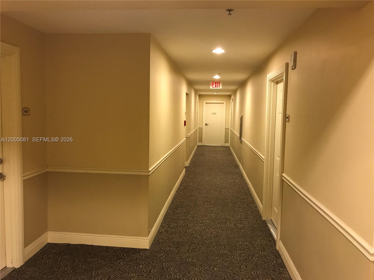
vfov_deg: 49.7
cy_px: 140
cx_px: 187
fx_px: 303
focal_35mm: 28
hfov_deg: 63.4
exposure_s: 1/15
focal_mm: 3.99
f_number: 1.8
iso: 80
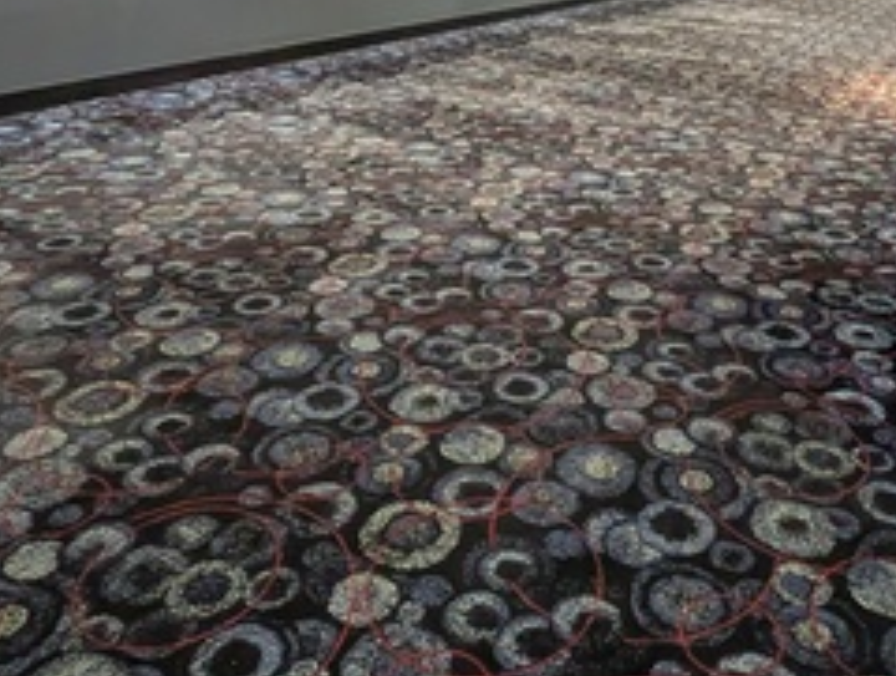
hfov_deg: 55.9
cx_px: 571
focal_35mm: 32
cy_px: 4
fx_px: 830
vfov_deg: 39.3
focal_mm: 2.23
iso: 979
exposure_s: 1/25
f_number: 1.95
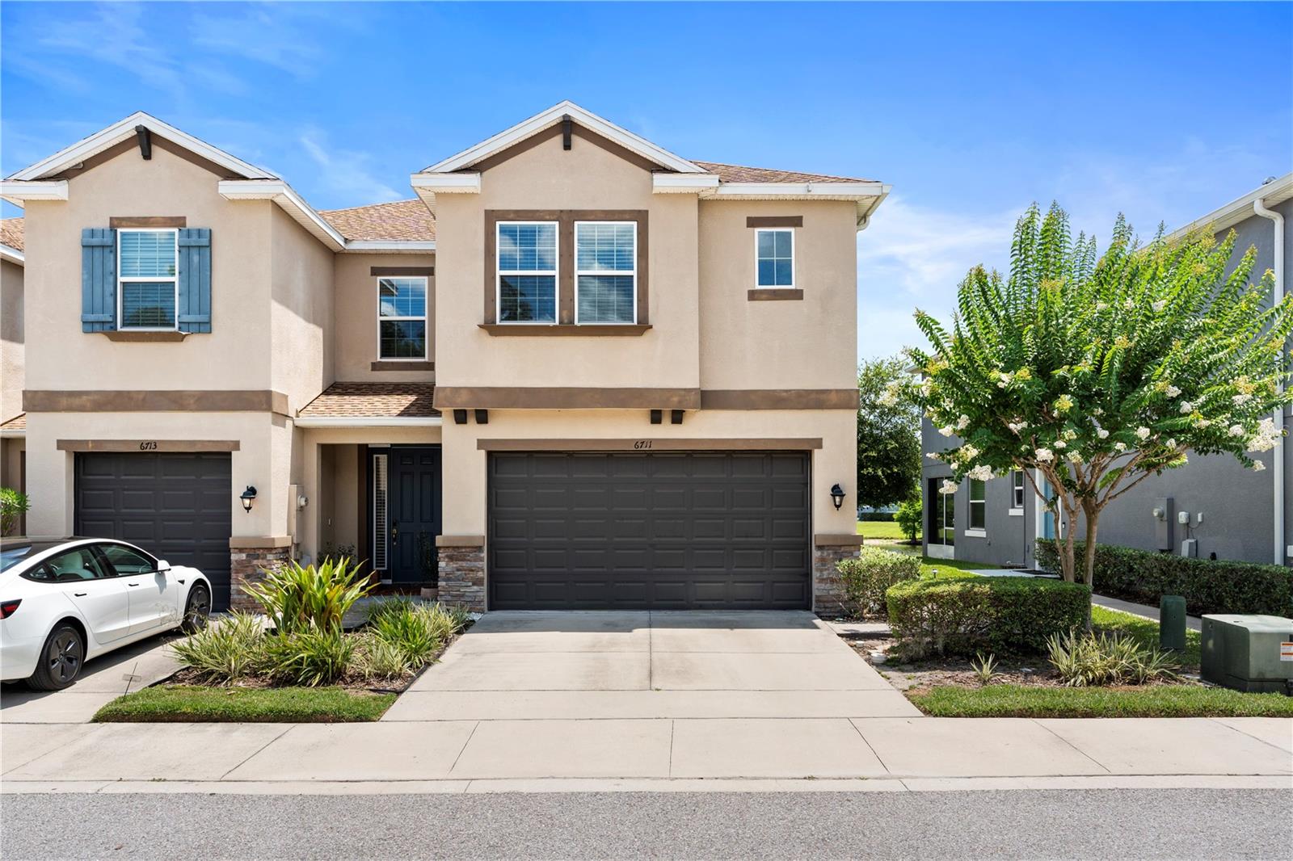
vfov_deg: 51.3
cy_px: 430
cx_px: 646
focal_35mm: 25
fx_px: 898
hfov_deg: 71.5
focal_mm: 25
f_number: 8
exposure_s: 1/60
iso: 250
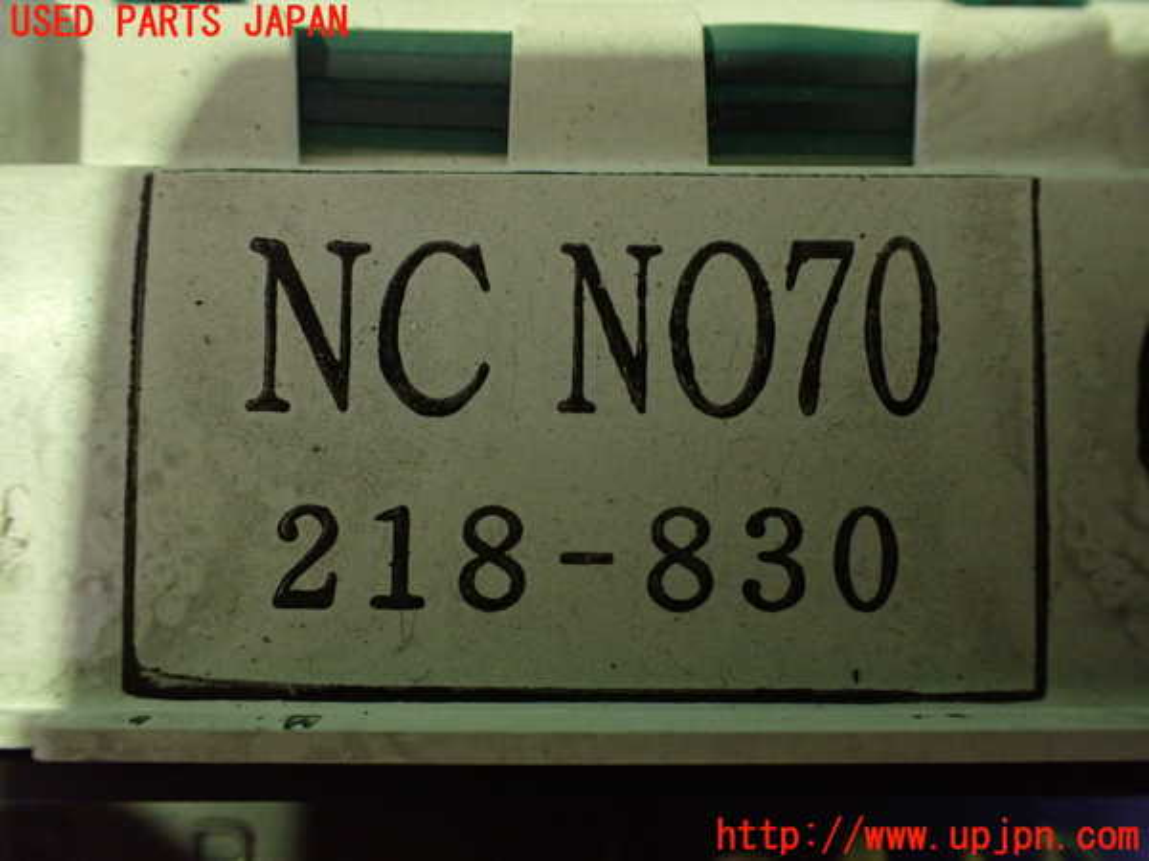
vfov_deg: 46.8
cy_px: 430
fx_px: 996
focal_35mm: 30
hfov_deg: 60.0
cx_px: 574
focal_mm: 5.4
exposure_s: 1/30
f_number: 2.3
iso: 1000
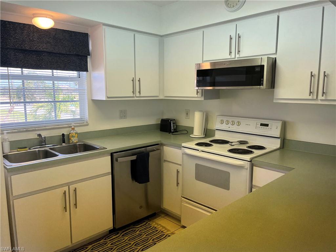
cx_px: 168
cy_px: 126
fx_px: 252
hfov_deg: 67.3
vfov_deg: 53.1
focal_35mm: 26
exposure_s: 1/143
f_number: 1.6
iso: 64
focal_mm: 5.1
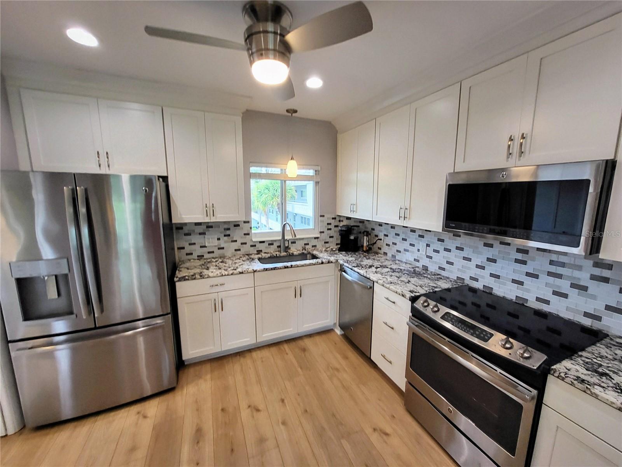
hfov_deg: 106.2
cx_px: 311
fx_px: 234
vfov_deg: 89.9
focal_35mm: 13
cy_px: 234
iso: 100
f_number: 2.2
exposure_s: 1/60
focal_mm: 1.74
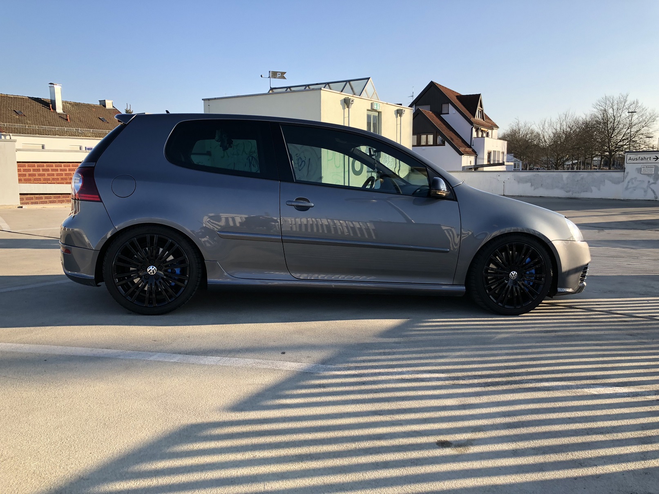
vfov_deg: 49.8
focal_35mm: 28
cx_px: 330
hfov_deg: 63.4
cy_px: 247
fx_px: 533
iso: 20
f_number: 1.8
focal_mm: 4
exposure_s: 1/842
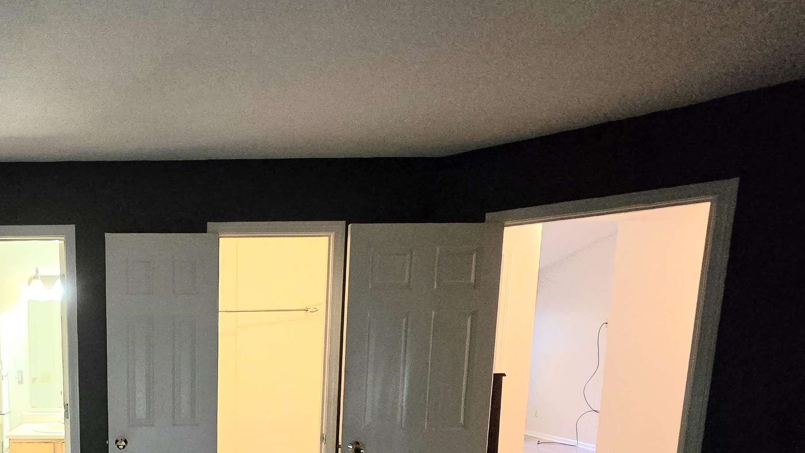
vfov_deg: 42.3
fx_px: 512
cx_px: 148
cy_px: 435
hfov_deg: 68.2
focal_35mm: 24
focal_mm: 2.2
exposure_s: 1/60.2
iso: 1250
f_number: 2.2
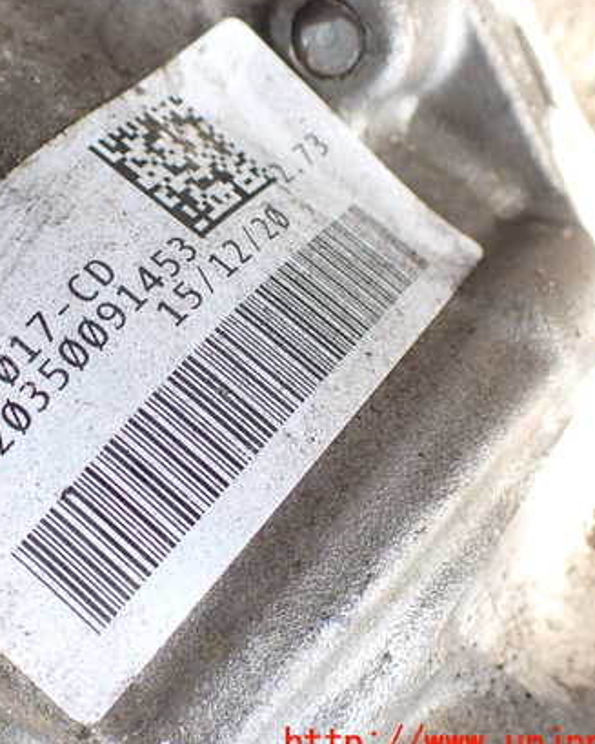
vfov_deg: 42.9
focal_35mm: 43
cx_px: 149
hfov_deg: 34.2
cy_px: 358
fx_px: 947
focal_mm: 5.4
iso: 200
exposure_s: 1/125
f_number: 2.3
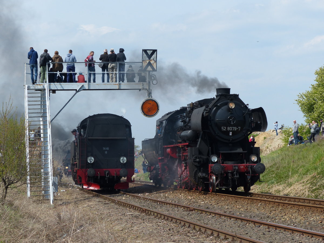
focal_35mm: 107
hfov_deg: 18.4
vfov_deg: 13.8
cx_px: 162
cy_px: 122
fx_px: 1002
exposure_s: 1/1000
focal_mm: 19.2
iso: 100
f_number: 4
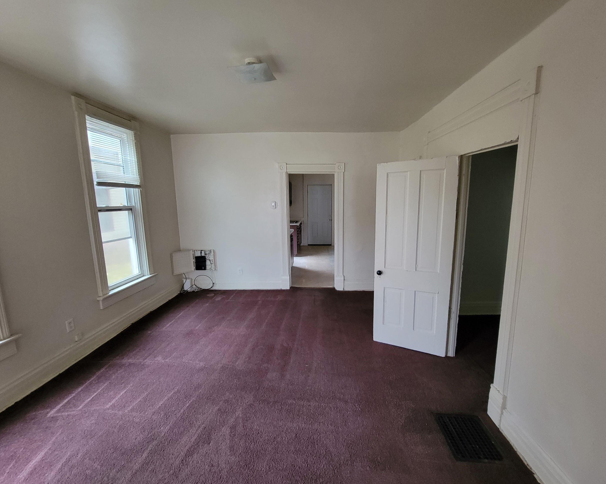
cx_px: 310
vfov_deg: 88.0
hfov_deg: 100.7
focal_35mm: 14
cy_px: 241
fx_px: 251
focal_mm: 2.2
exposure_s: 1/30
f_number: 2.2
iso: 640
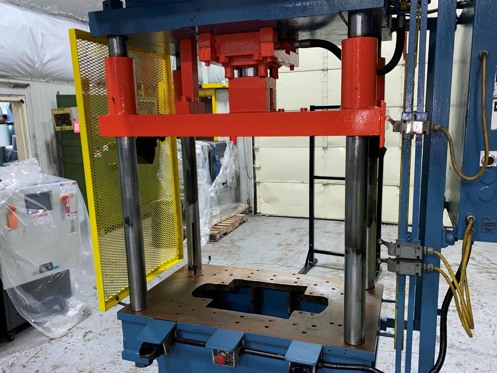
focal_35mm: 28
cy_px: 194
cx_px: 264
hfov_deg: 63.4
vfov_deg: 49.7
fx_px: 402
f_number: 1.8
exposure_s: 1/15
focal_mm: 4.25
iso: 40
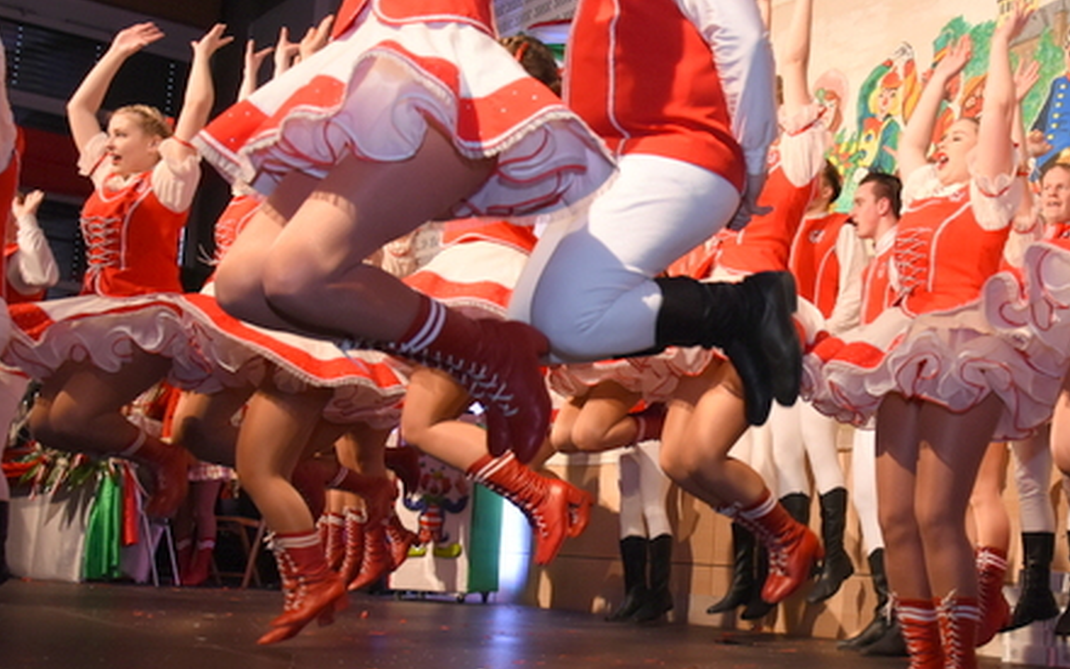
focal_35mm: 50
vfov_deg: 25.8
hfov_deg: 38.9
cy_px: 414
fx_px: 1458
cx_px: 844
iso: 900
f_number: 3.5
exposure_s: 1/320
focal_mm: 18
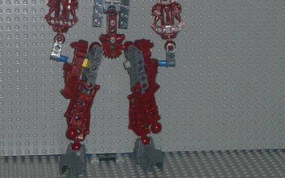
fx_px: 1126
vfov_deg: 9.0
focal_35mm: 145
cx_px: 98
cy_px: 30
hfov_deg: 14.4
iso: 100
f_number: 4.4
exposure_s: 1/60
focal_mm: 14.6
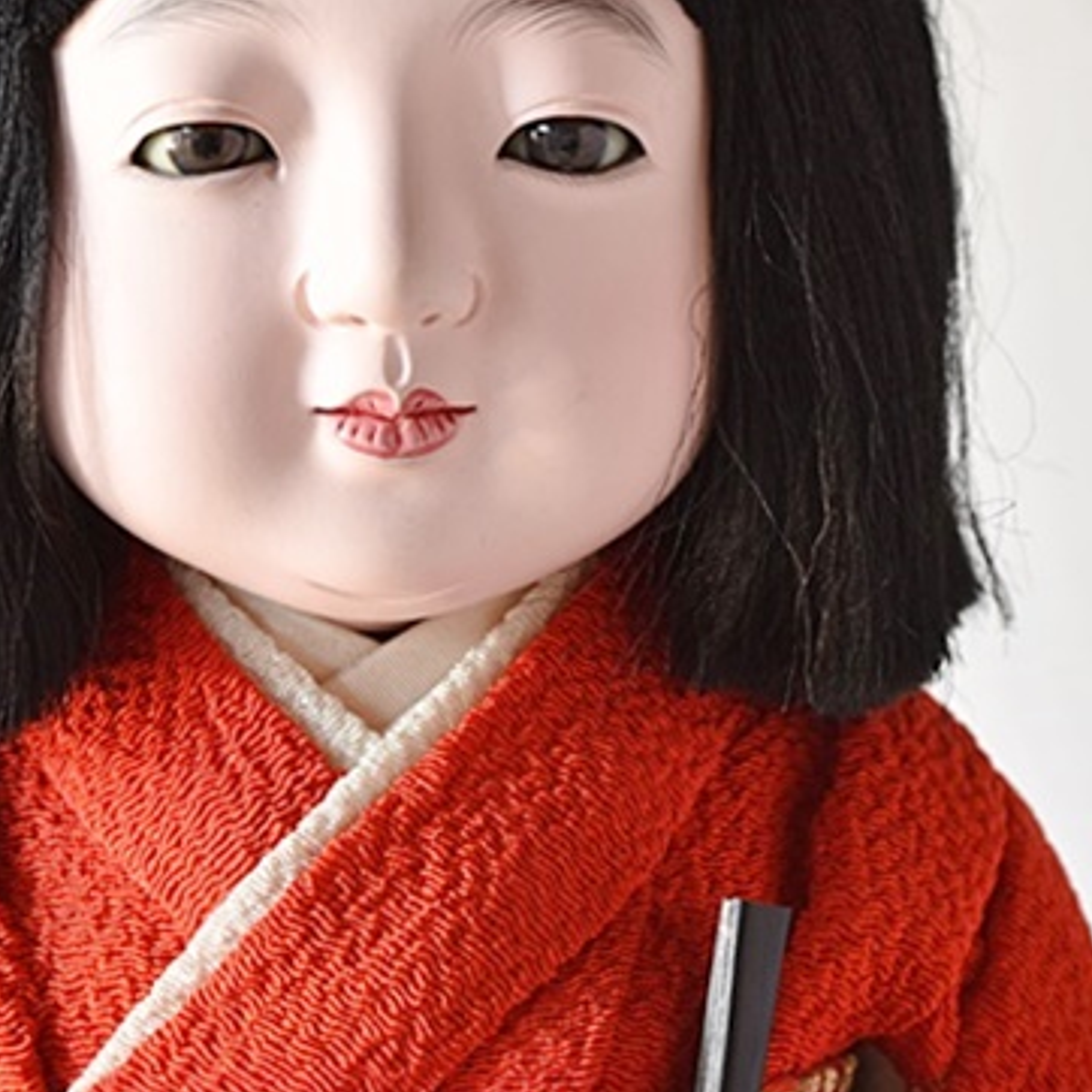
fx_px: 5530
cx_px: 329
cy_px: 315
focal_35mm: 155
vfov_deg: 11.3
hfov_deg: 11.3
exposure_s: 1/5
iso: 400
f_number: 5.6
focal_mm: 55
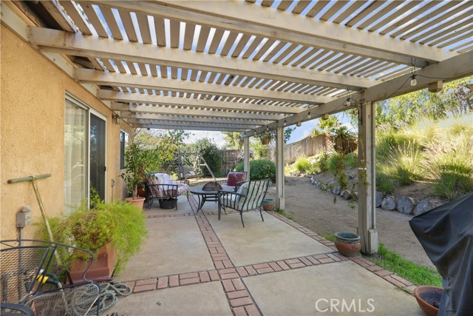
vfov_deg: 73.8
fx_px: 210
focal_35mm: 16
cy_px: 158
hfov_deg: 96.7
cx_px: 236
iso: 100
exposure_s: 1/15
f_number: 5
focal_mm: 16
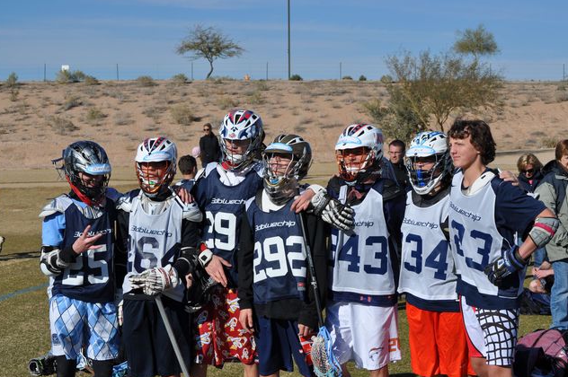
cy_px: 190
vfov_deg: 16.3
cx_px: 281
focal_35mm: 84
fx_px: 1316
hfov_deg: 24.4
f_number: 9
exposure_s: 1/640
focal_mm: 55
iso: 200
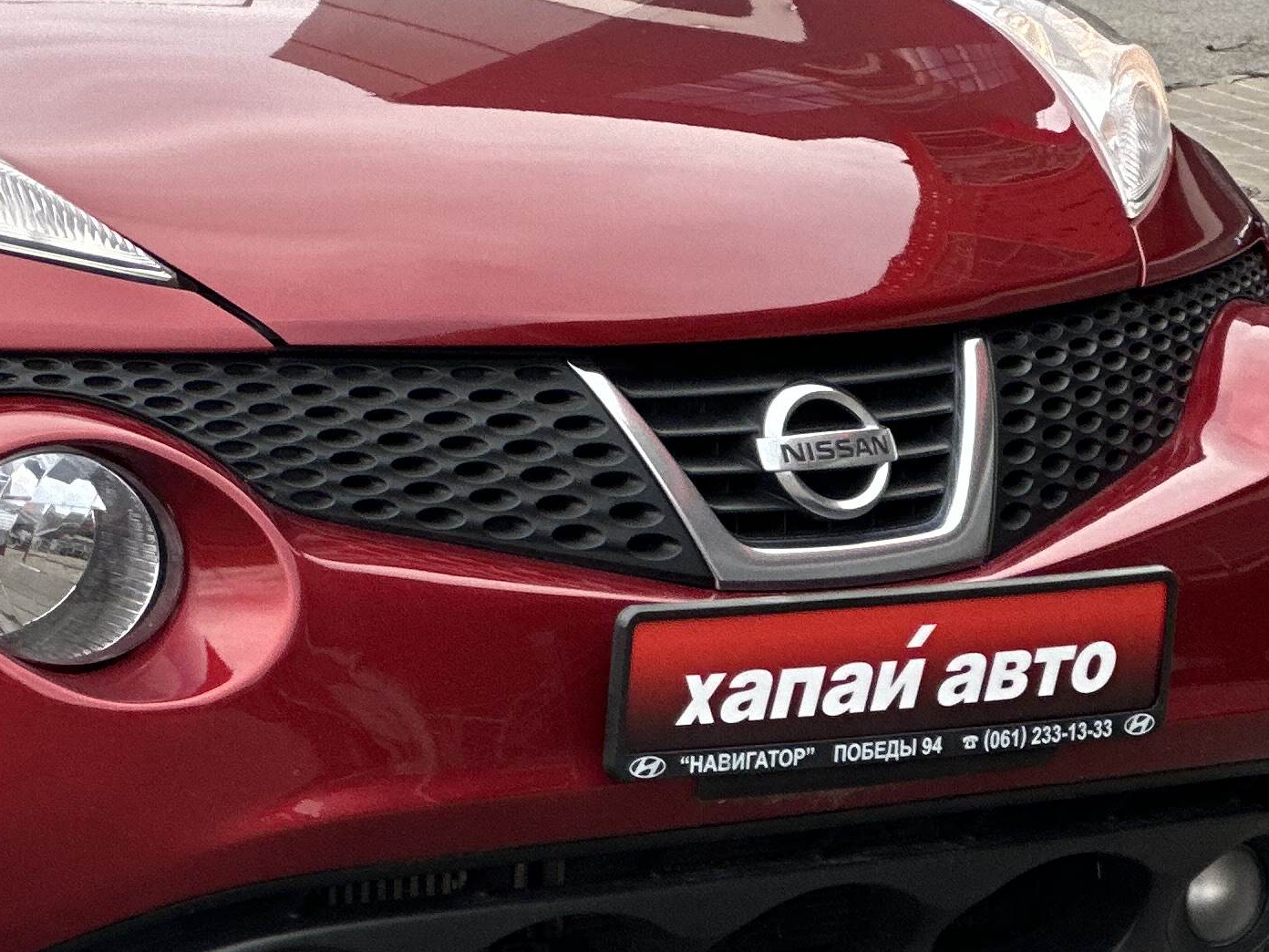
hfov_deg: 8.8
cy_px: 377
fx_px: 8175
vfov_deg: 6.7
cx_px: -310
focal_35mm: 223
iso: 64
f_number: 2.8
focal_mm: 9
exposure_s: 1/121
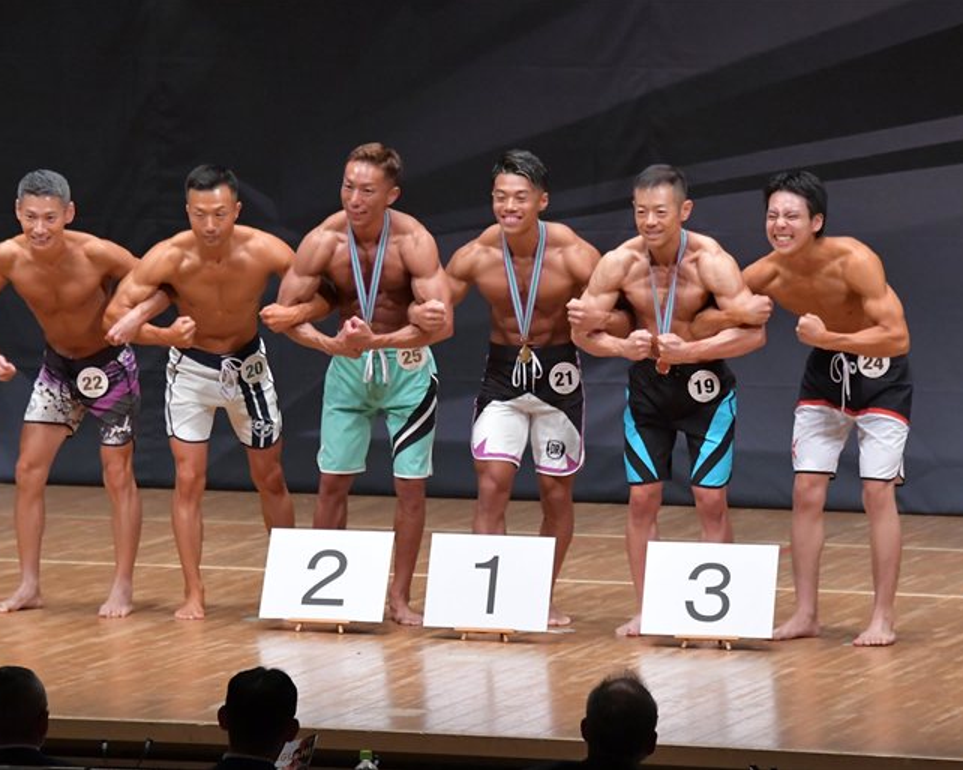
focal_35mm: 255
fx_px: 7264
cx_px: 461
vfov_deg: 6.1
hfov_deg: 7.6
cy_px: 384
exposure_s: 1/400
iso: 6400
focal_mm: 150
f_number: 5.6
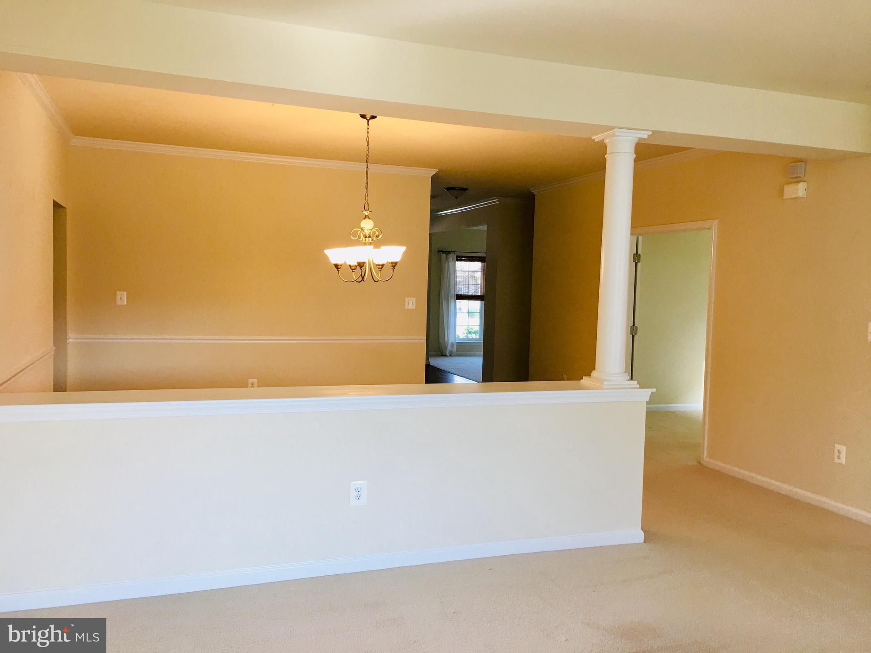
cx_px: 436
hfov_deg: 61.7
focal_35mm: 29
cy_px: 326
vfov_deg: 48.2
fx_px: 730
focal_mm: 4.15
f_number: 2.2
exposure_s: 1/30
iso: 25
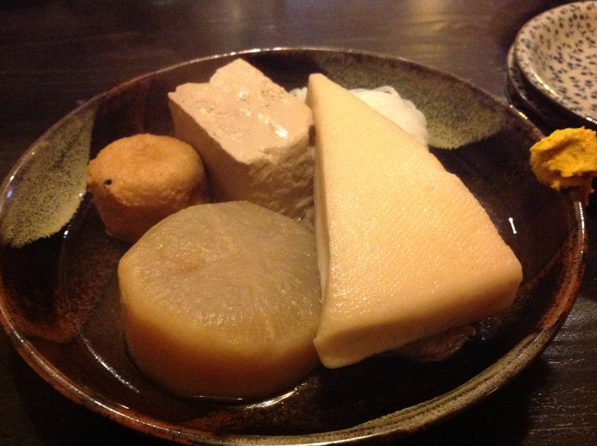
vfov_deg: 39.6
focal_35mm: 36
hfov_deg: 51.4
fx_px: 620
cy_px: 229
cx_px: 296
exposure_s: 1/15
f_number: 2.4
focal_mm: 4.28
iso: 800
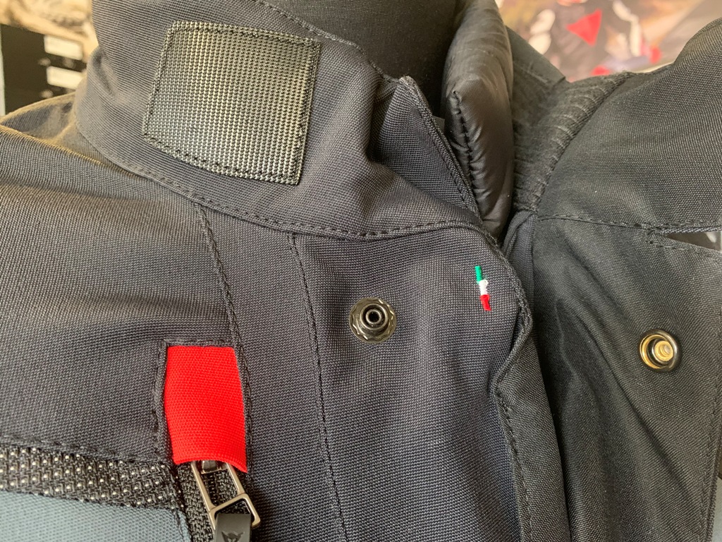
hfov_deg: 67.3
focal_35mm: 26
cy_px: 271
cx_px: 361
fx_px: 542
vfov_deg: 53.1
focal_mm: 4.25
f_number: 1.8
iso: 500
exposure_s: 1/30
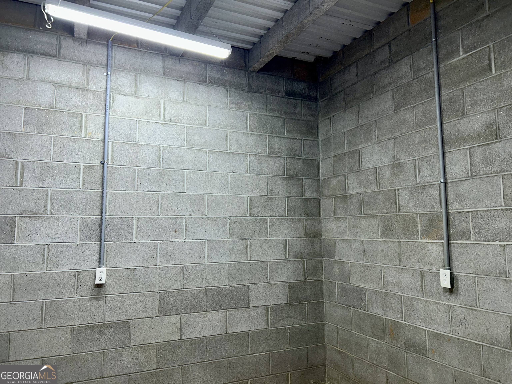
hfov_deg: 67.3
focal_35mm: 26
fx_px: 385
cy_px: 192
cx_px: 256
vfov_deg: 53.1
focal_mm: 5.7
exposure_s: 1/30
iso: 40
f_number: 1.5
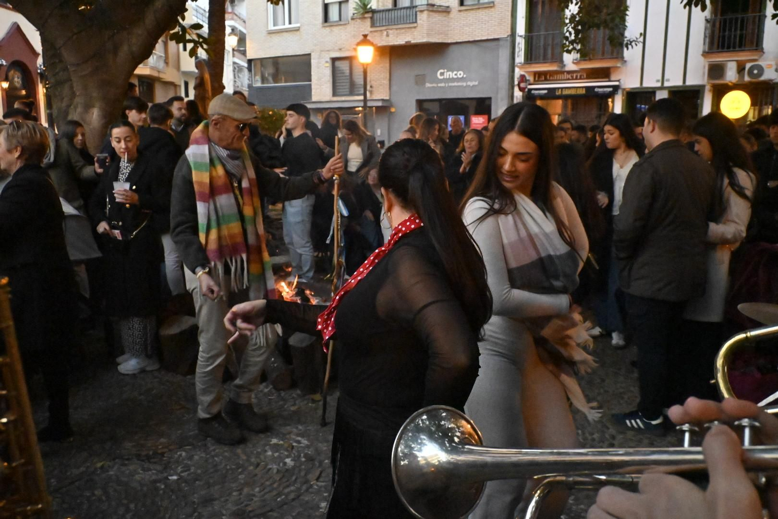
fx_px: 665
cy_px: 260
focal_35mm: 31
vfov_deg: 42.6
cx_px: 389
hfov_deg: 60.7
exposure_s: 1/160
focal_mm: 20.5
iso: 10000
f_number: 6.3
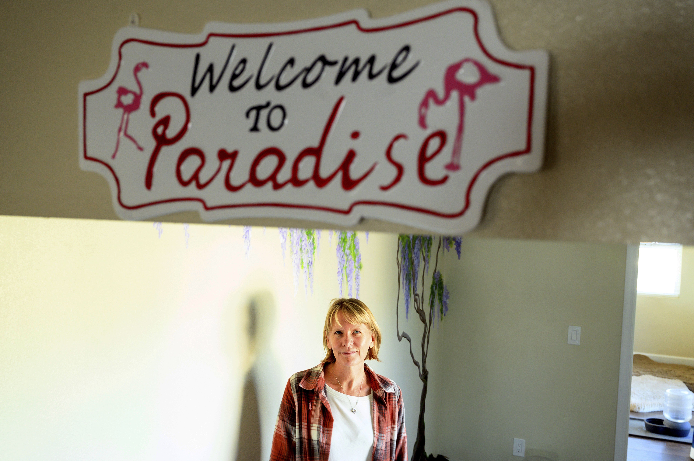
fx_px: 694
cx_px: 347
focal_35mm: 36
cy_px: 230
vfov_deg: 36.8
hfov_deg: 53.2
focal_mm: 36
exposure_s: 1/60
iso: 2200
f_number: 4.8
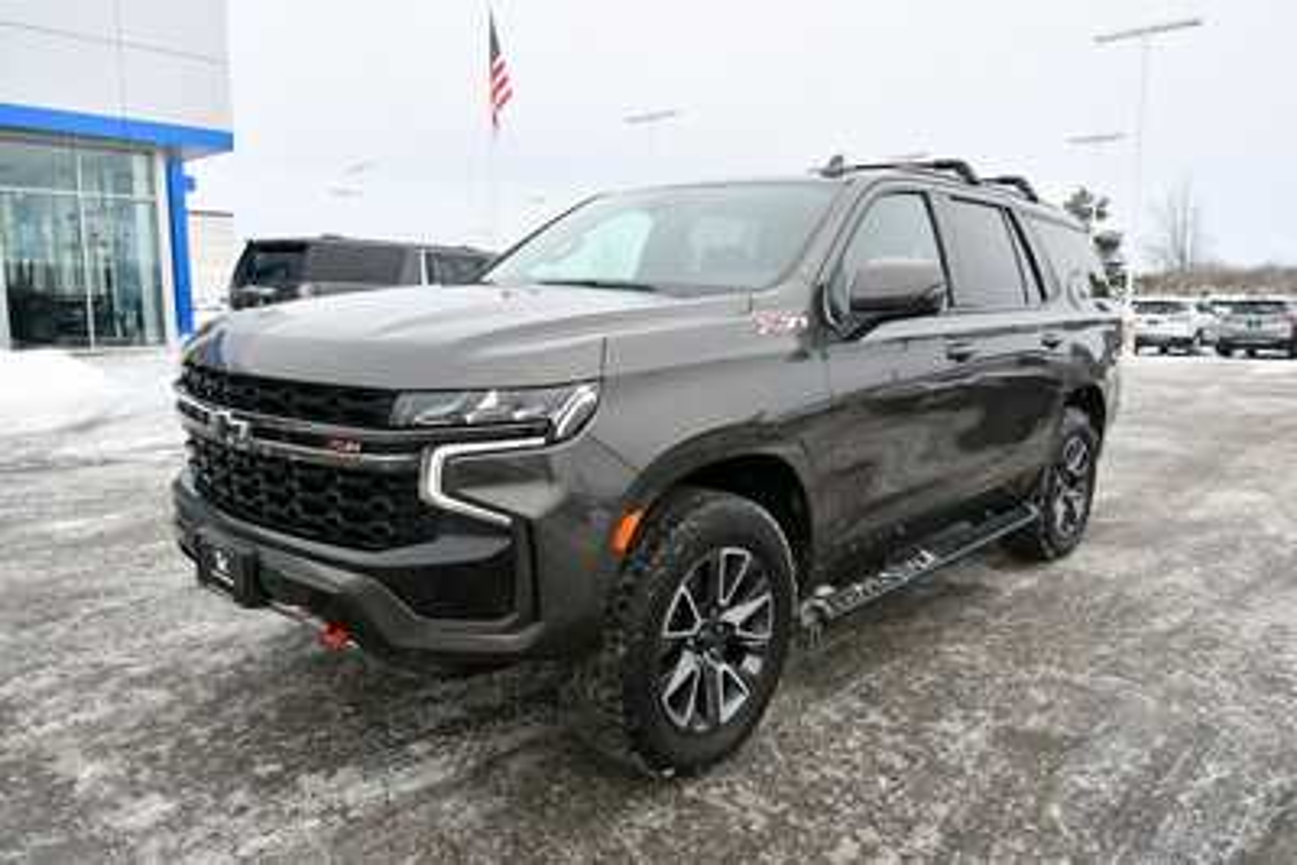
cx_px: 648
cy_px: 432
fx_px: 901
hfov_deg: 71.5
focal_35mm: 25
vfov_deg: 51.3
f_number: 7.1
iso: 200
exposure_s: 1/250
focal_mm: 17
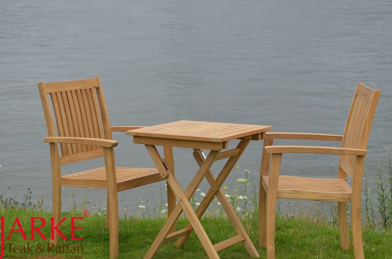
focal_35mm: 96
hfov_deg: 21.3
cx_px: 196
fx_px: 1043
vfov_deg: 14.2
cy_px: 132
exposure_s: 1/250
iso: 110
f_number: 8
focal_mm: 58
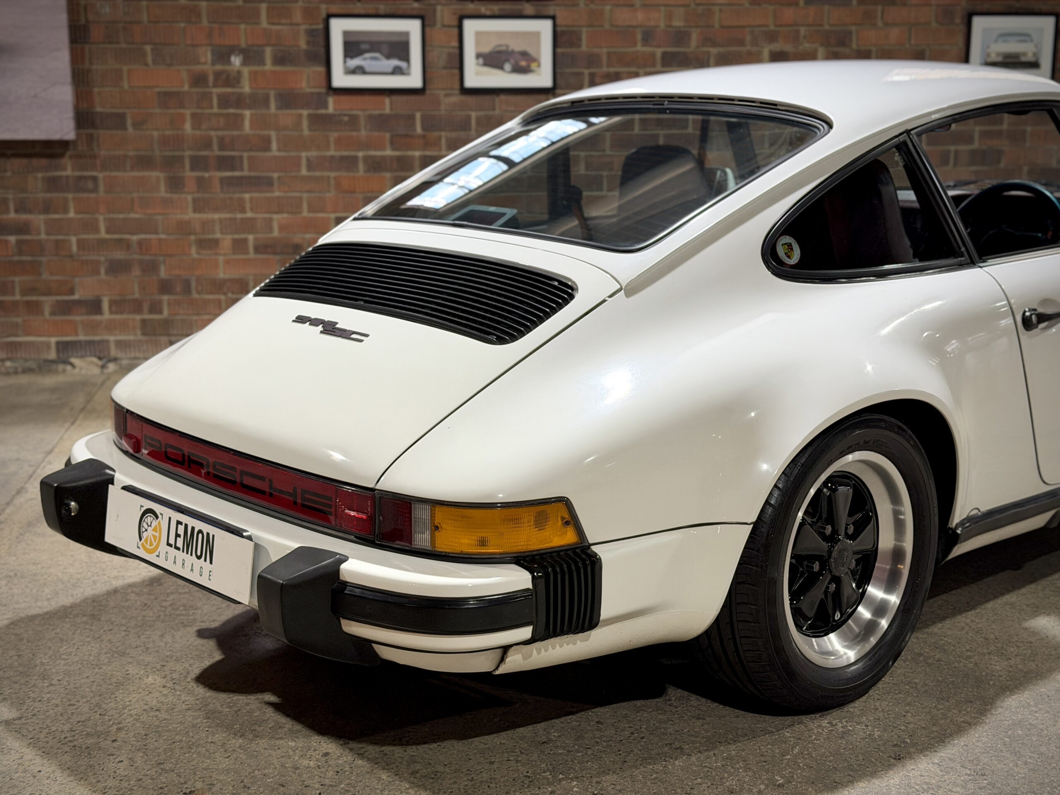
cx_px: 530
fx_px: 1470
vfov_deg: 30.3
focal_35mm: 48
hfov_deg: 39.7
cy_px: 398
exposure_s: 1/50
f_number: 1.78
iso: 100
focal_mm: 6.76
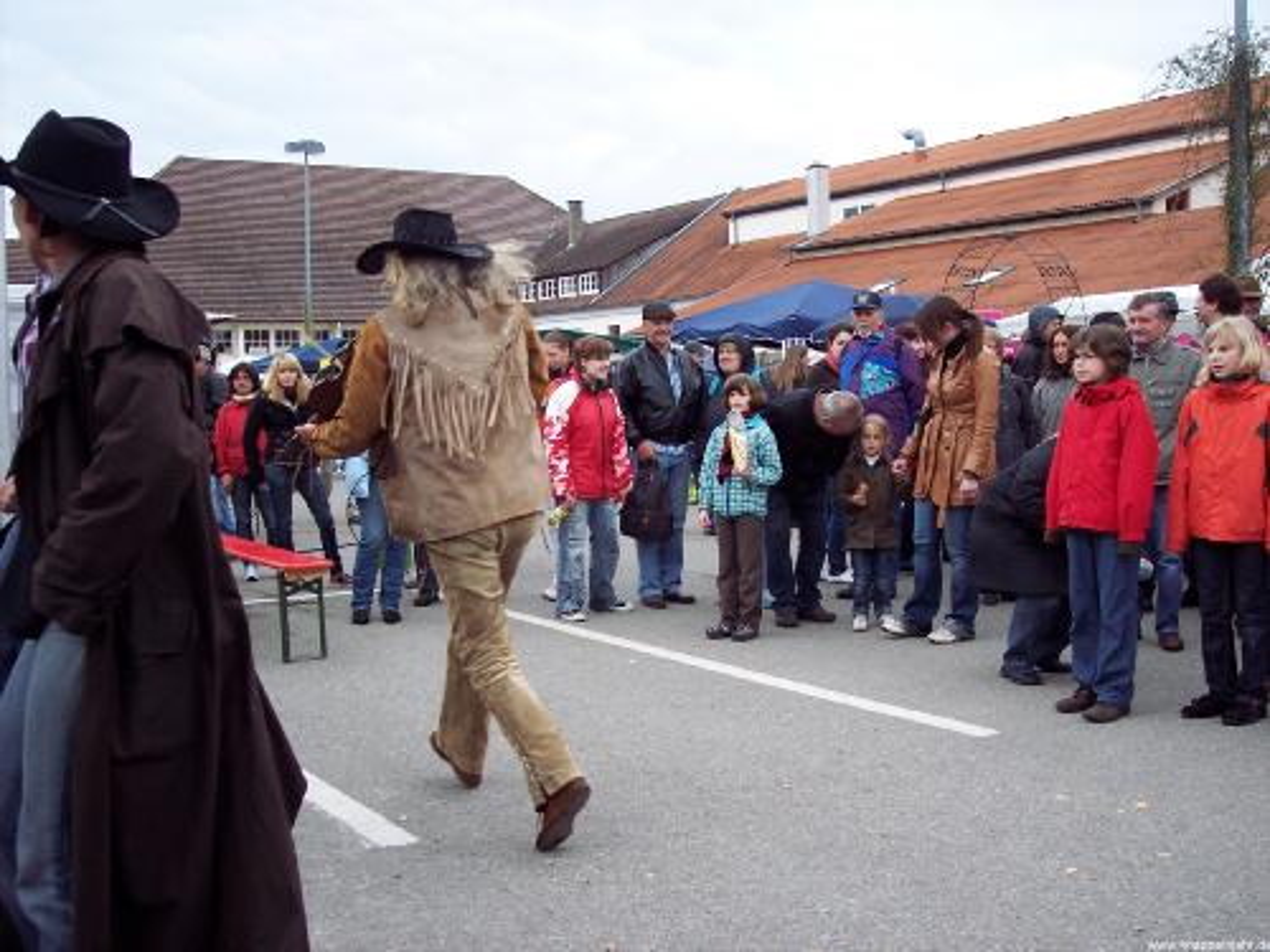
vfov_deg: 36.8
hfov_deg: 47.9
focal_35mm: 39
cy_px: 476
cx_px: 635
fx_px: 1431
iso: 100
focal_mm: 8
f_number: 3.4
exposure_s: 1/180
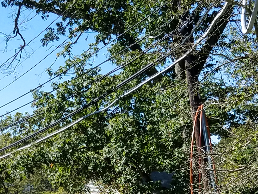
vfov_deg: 15.4
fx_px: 701
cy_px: 197
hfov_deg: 20.8
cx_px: 154
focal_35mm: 94
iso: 50
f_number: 1.7
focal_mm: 4.2
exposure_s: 1/1816
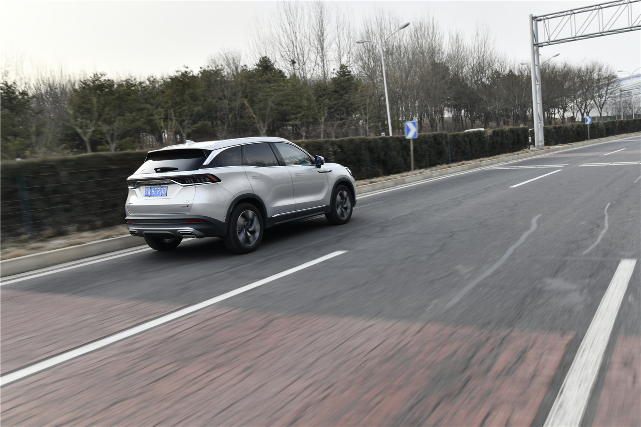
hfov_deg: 61.9
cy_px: 214
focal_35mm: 30
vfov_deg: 43.6
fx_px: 534
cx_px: 320
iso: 100
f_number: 5.6
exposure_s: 1/80
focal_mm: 30
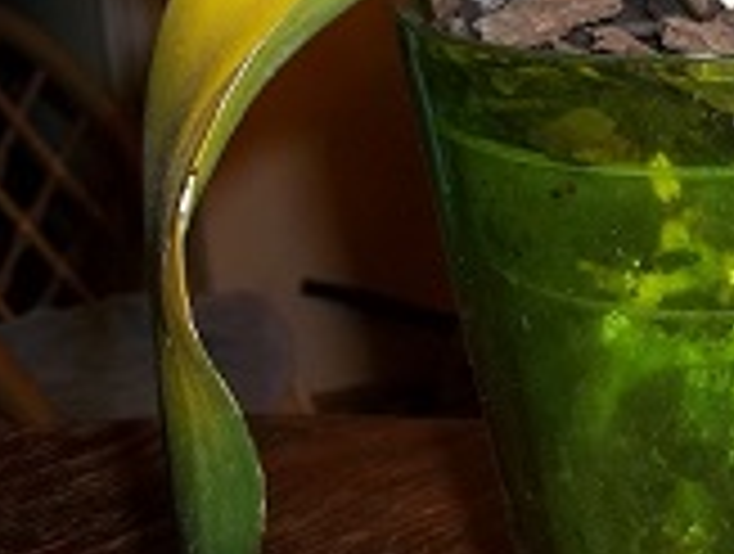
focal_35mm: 101
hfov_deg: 18.7
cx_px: 799
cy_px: 43
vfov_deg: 14.5
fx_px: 2146
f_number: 2.9
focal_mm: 5.7
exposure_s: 1/30
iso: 80
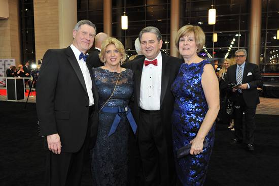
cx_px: 140
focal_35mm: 32
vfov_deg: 41.1
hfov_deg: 58.7
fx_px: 248
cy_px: 93
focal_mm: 32
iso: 1250
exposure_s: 1/60
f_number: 6.3
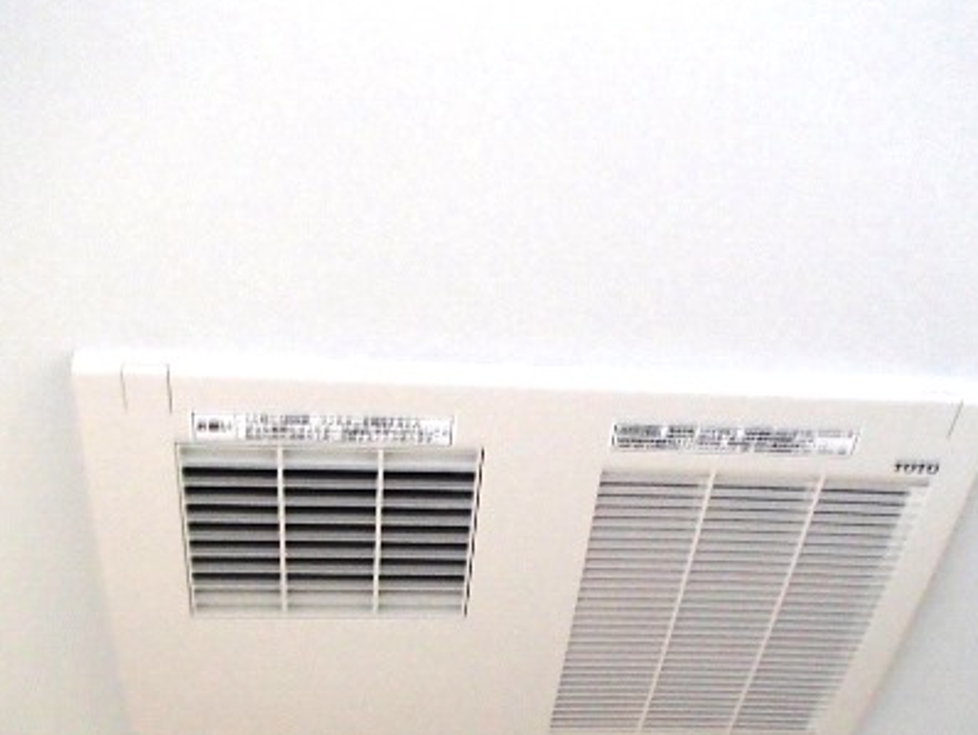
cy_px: 533
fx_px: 1272
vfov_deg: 31.7
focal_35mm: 45
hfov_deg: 42.1
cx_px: 494
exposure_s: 1/20
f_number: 3.9
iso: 400
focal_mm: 5
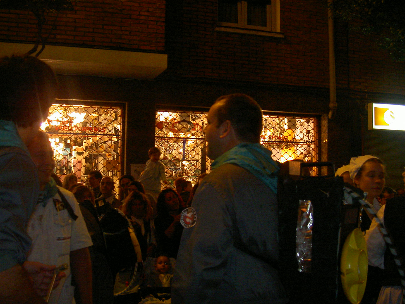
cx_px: 191
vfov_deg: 33.6
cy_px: 144
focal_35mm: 43
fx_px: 503
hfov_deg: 43.8
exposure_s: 1/59.5
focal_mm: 8
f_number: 2.8
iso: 100
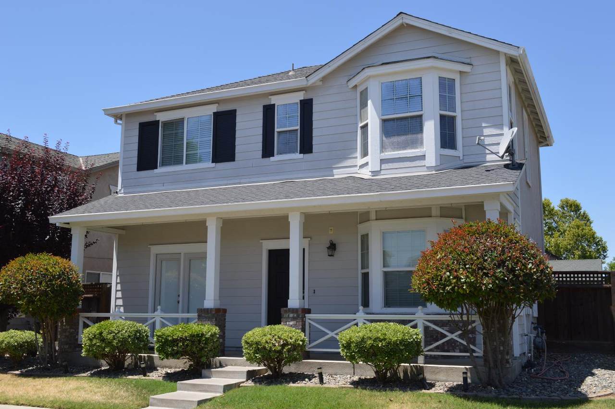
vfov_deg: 34.1
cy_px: 204
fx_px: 666
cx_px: 308
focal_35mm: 39
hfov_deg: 49.6
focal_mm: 26
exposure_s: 1/200
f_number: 7.1
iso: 100
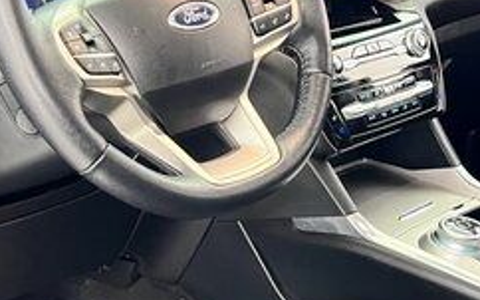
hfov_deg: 28.2
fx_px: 955
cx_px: 234
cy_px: 169
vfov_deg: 17.8
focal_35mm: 73
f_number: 1.6
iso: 800
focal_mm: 5.1
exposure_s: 1/30
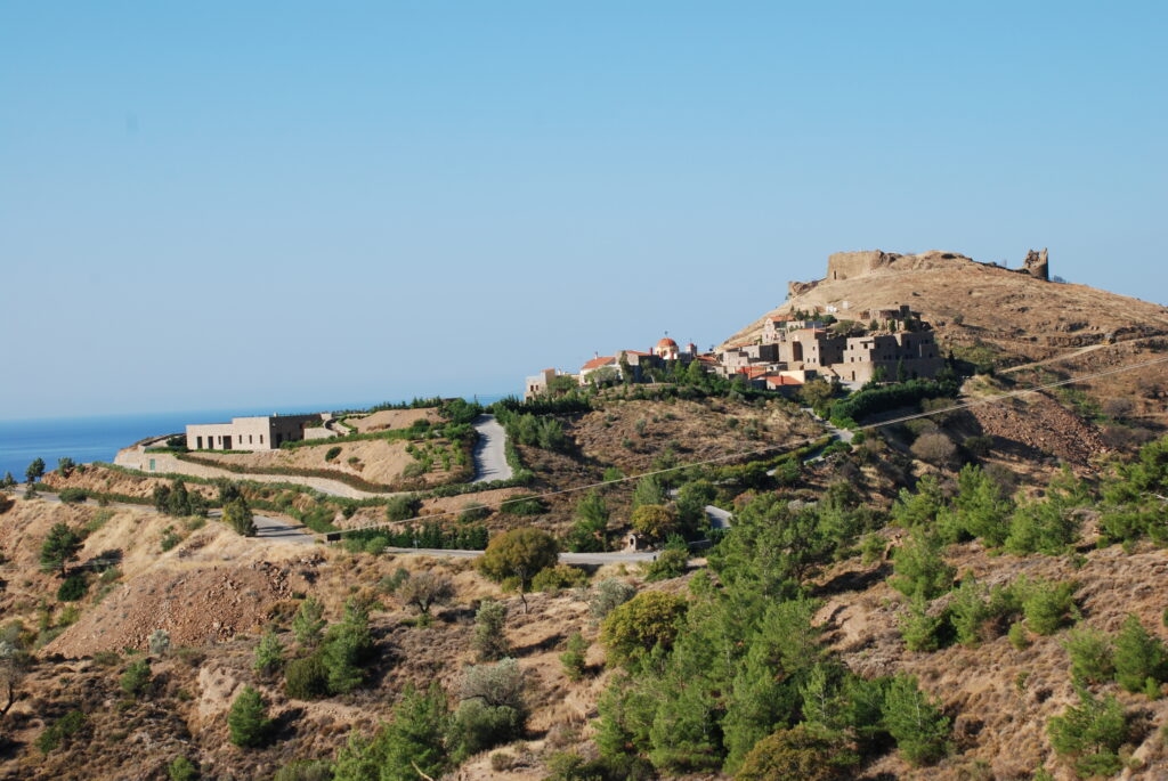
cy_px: 390
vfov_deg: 20.7
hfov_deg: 30.5
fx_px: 2143
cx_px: 584
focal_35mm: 66
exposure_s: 1/125
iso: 100
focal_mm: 44
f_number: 11
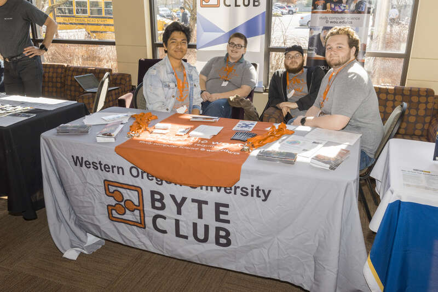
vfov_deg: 41.1
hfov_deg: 58.7
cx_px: 219
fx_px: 389
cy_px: 146
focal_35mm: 32
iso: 800
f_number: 13
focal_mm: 32
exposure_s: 1/50
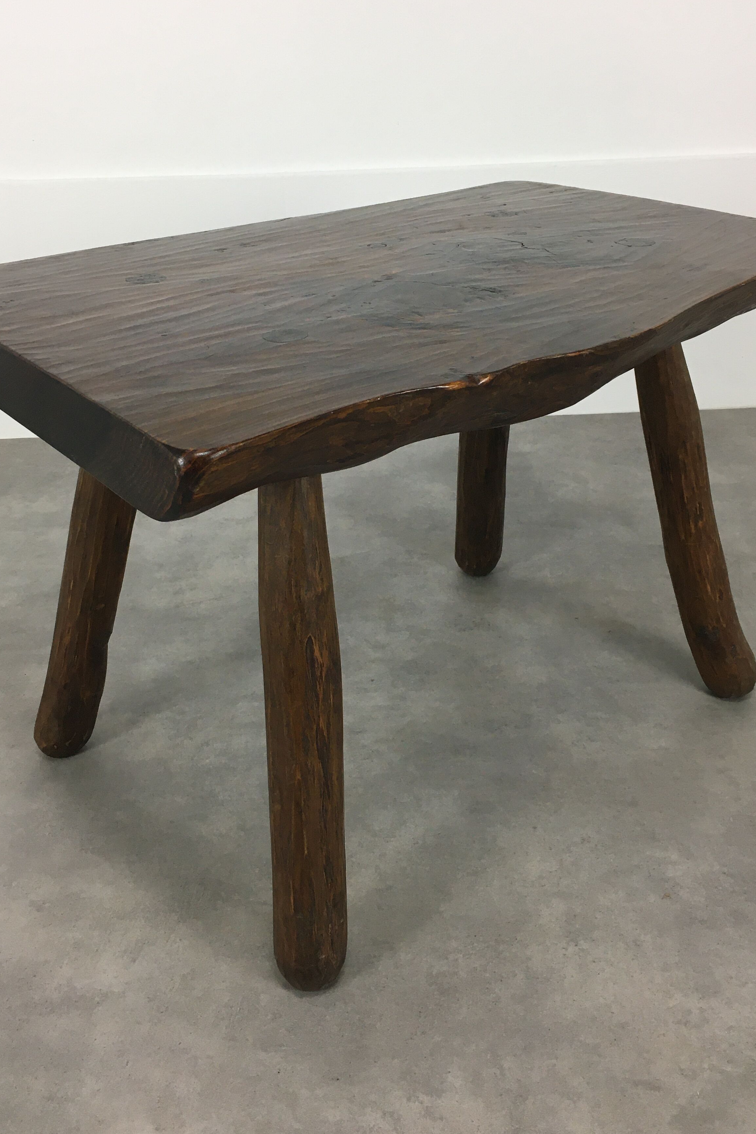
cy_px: 509
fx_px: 1103
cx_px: 364
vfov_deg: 54.3
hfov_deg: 37.8
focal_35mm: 35
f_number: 2.2
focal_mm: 4.15
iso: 40
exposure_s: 1/33
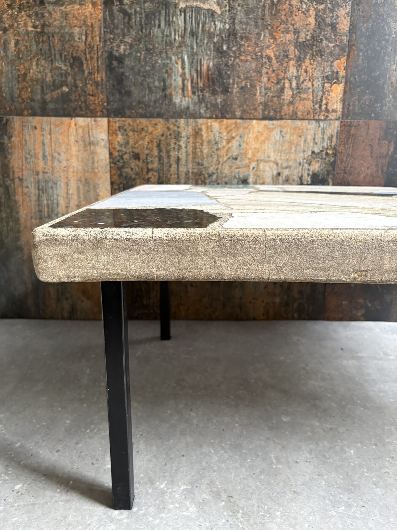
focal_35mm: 26
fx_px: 398
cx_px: 198
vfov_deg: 67.3
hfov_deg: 53.1
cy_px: 265
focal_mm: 5.96
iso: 400
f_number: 1.6
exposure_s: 1/60
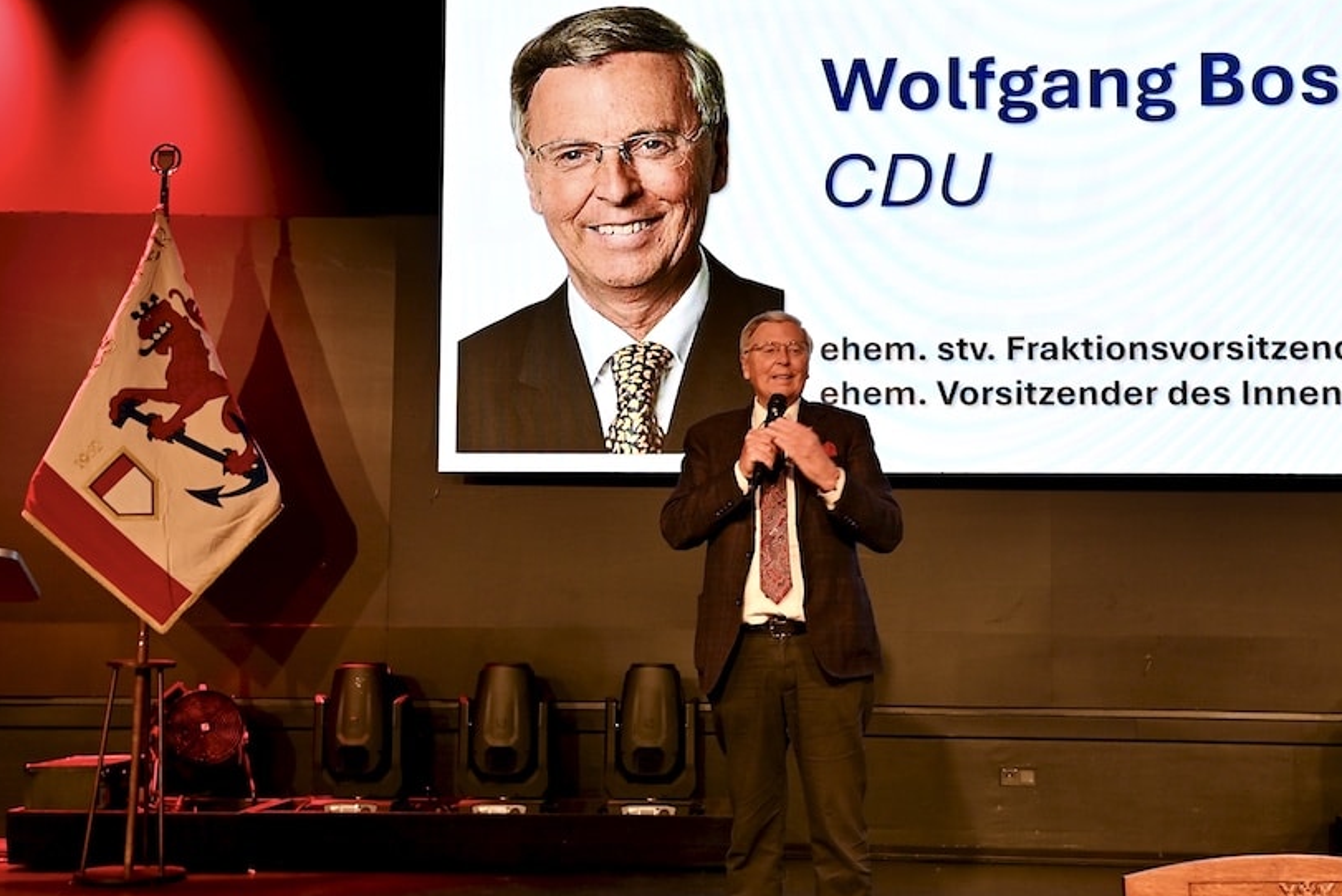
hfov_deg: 41.0
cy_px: 455
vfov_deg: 28.1
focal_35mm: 48
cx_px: 760
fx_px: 1790
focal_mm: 38
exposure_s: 1/100
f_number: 3.2
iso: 560
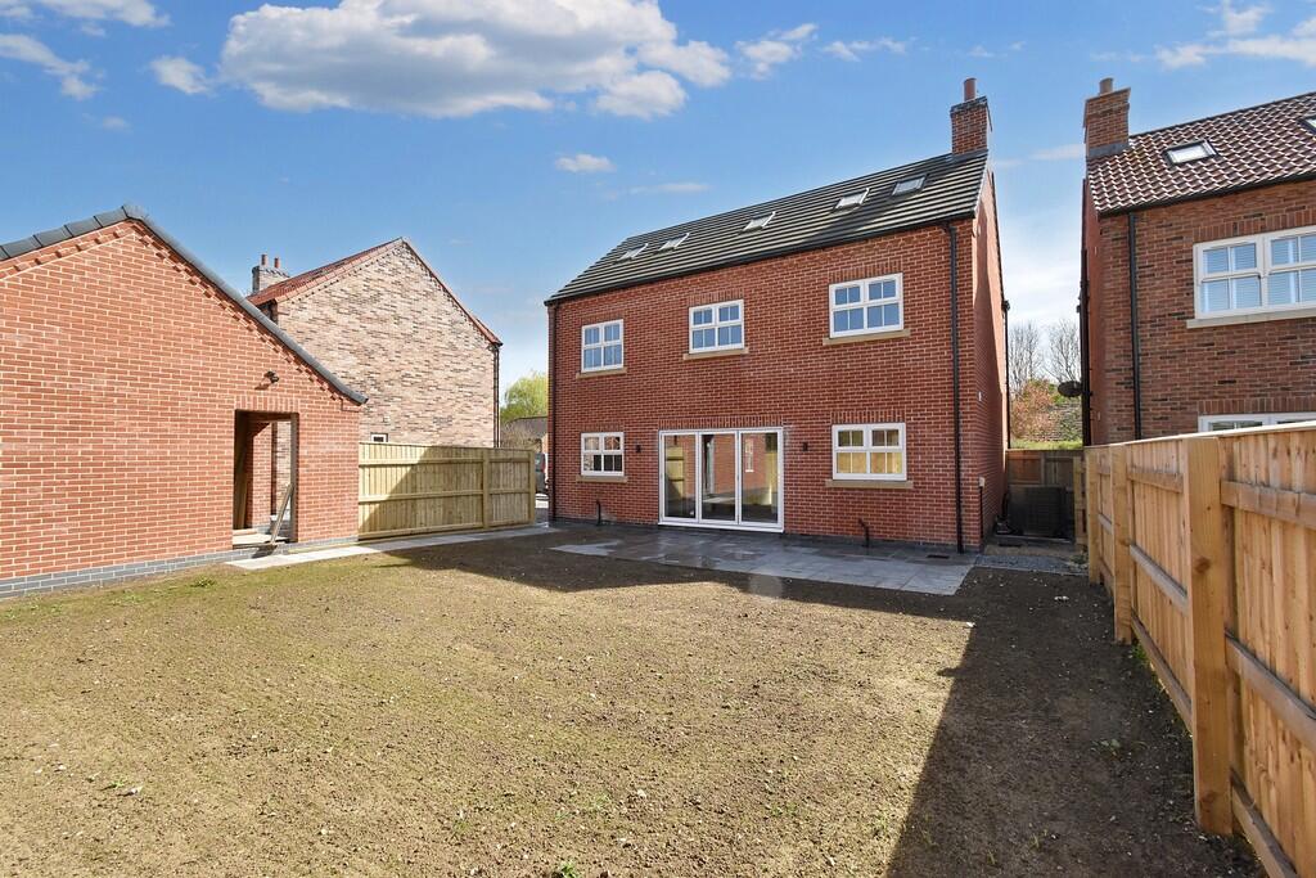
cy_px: 439
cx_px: 658
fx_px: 548
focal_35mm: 15
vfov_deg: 77.3
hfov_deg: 100.4
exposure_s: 1/500
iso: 800
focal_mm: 10
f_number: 11
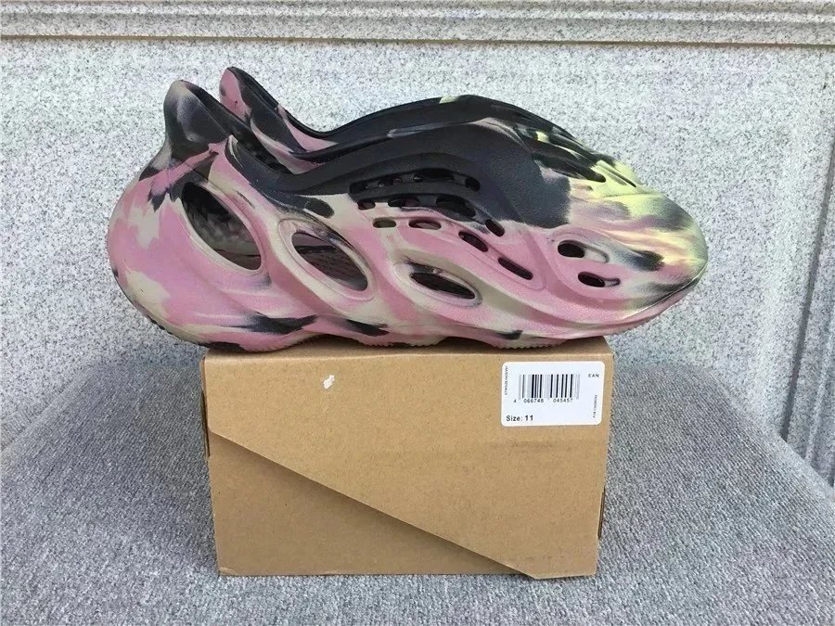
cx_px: 418
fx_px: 748
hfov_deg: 58.4
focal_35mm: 31
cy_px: 313
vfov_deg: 45.4
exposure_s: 1/184
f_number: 2.4
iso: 25
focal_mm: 3.3
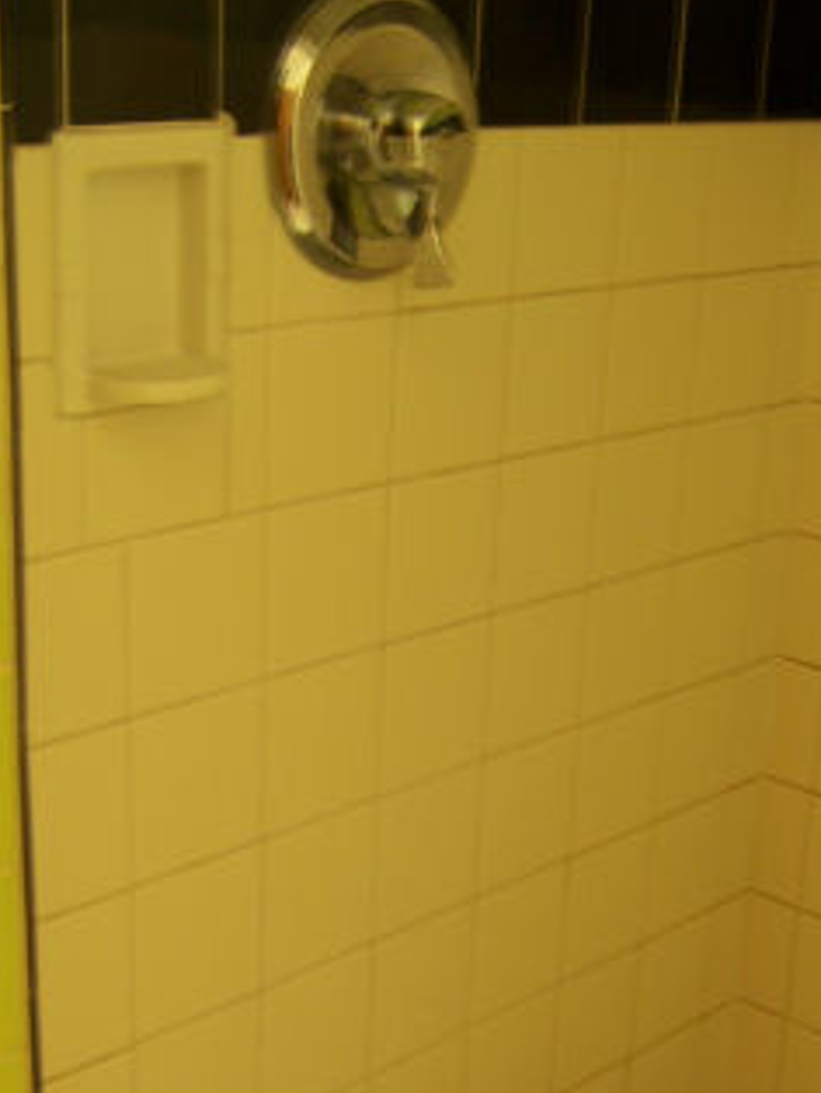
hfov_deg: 23.3
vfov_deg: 30.1
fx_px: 1990
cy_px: 835
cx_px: 501
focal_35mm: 63
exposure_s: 1/2
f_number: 3.4
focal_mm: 5.5
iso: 80
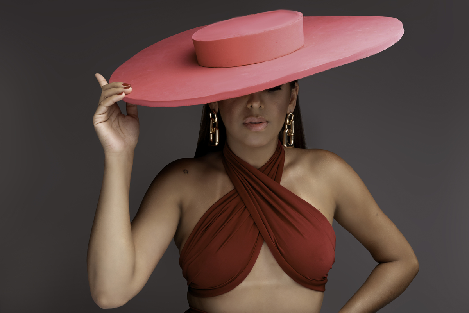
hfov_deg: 42.7
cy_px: 156
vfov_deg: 29.3
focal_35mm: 46
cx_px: 234
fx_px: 599
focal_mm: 46
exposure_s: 1/160
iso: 200
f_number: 13
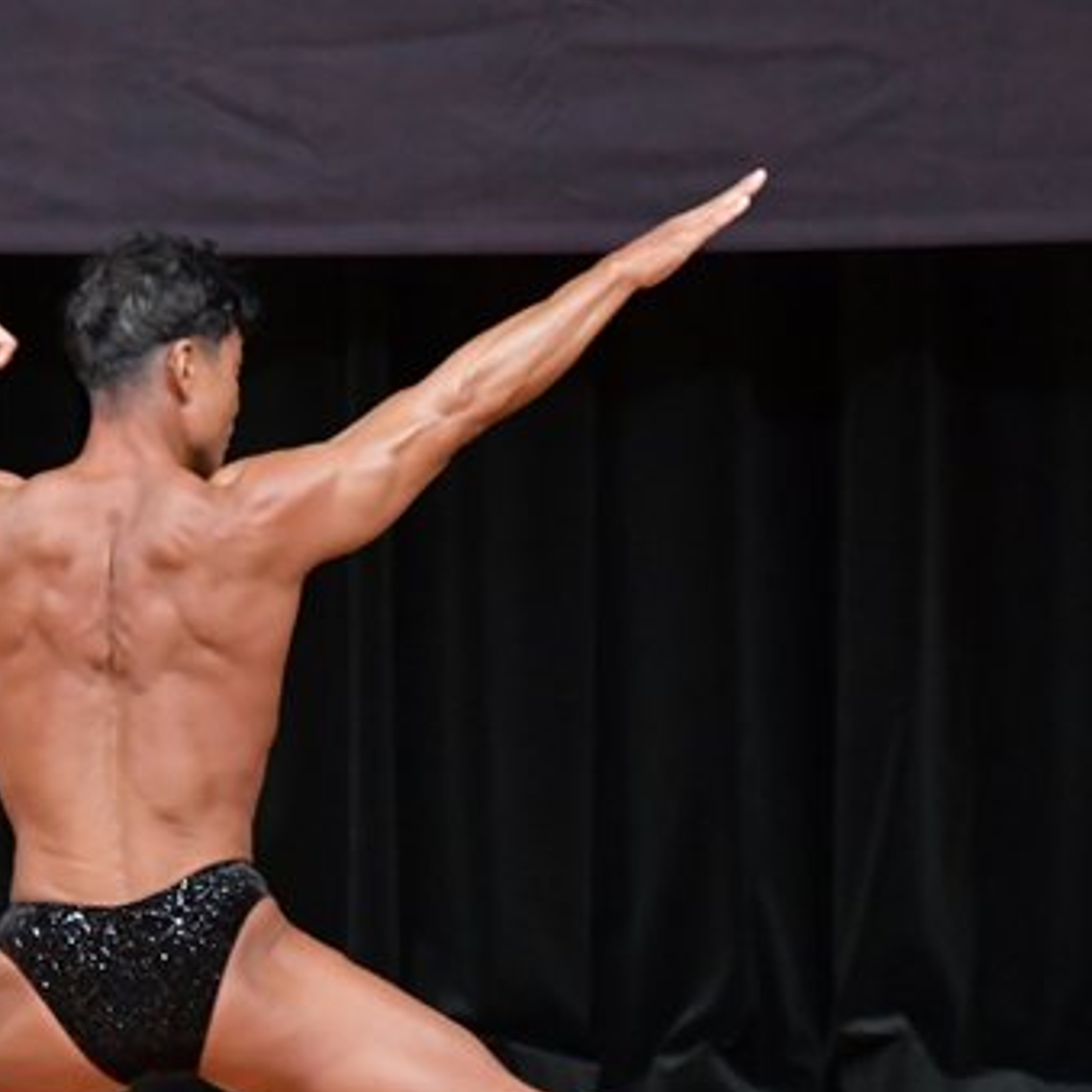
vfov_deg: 3.0
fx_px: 20807
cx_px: 333
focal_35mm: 583
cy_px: 651
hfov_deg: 3.0
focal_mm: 200
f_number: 5.6
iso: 5000
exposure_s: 1/400
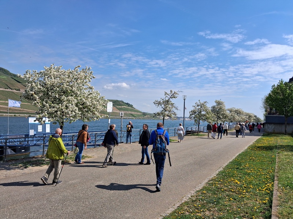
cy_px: 110
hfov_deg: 65.3
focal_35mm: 27
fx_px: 229
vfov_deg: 51.4
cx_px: 146
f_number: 1.8
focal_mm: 4
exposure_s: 1/759
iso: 20
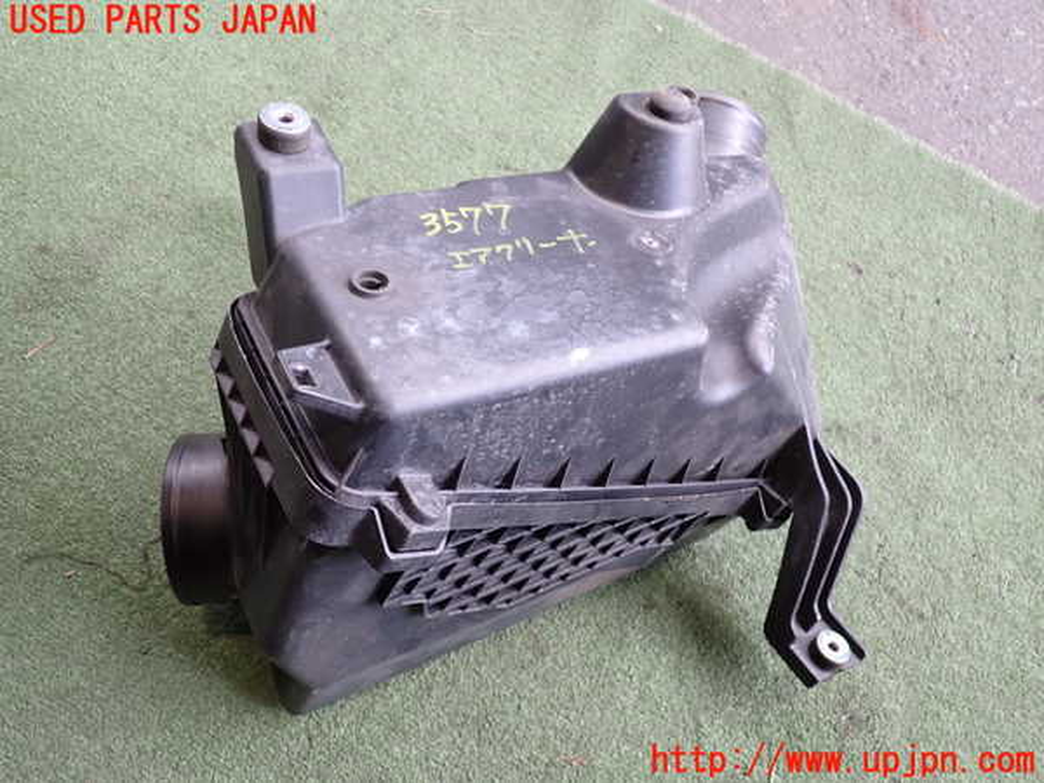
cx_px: 522
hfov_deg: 60.0
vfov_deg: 46.8
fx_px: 905
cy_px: 392
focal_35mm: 30
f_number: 2.3
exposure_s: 1/60
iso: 200
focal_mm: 5.4
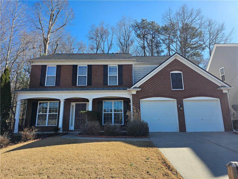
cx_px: 119
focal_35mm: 23
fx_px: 158
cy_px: 90
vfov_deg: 58.9
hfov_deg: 73.9
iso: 10
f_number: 1.7
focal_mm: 6.3
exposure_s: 1/381
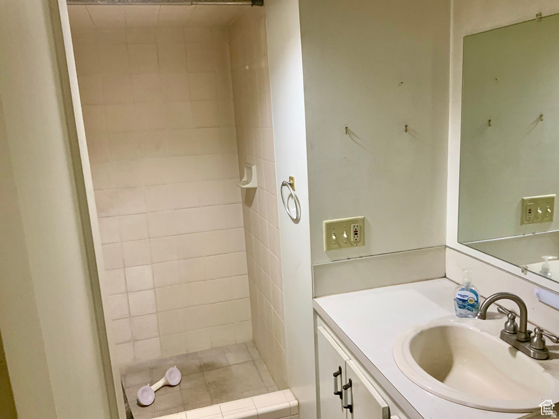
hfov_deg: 61.7
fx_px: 468
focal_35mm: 29
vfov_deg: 48.2
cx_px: 280
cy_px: 210
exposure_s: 1/60
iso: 160
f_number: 1.8
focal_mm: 3
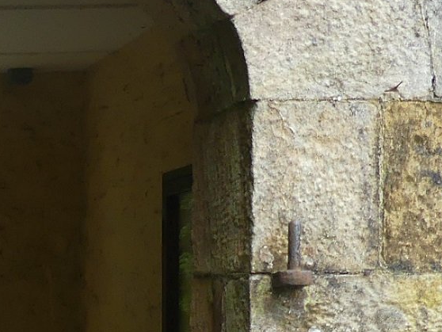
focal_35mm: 136
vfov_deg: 10.8
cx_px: -321
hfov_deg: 13.2
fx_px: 1737
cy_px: 347
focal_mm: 5.9
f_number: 2.8
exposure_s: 1/80
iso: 125
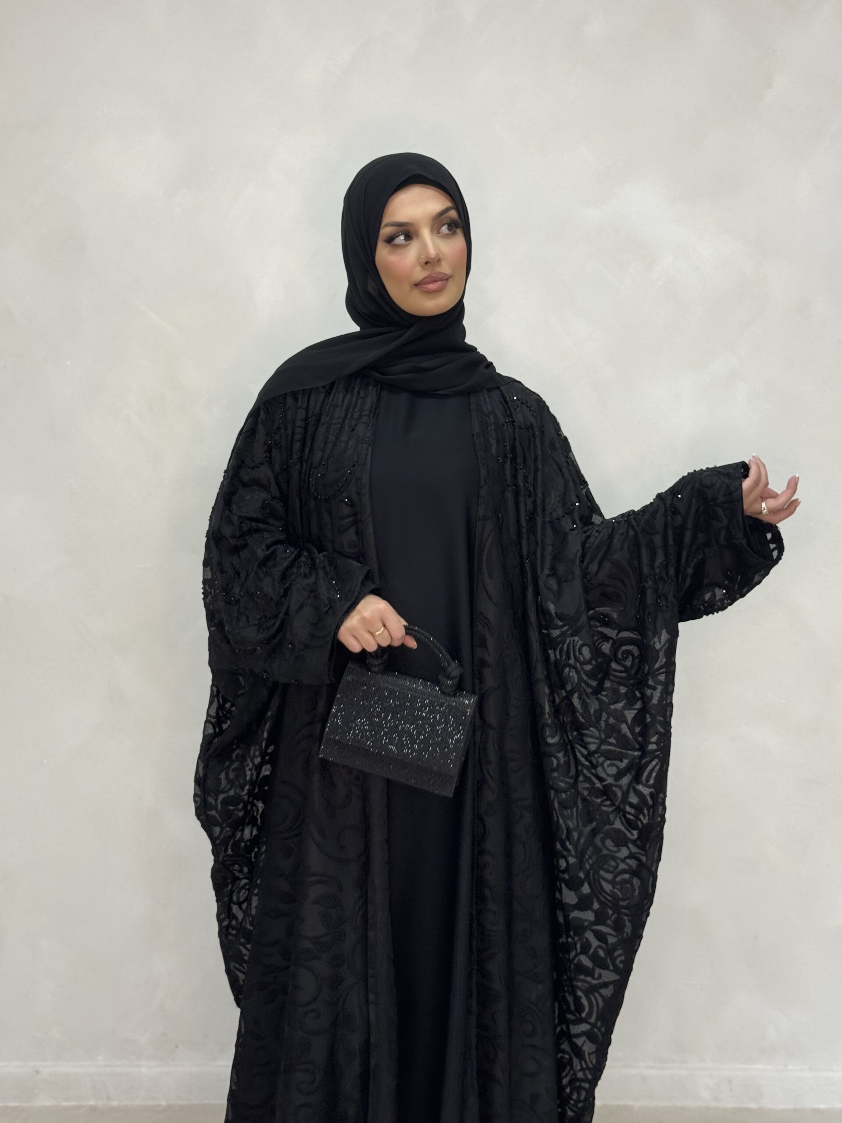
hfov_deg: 30.3
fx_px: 1557
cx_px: 421
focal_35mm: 48
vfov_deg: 39.7
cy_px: 562
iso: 80
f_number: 1.78
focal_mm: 6.76
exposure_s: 1/121
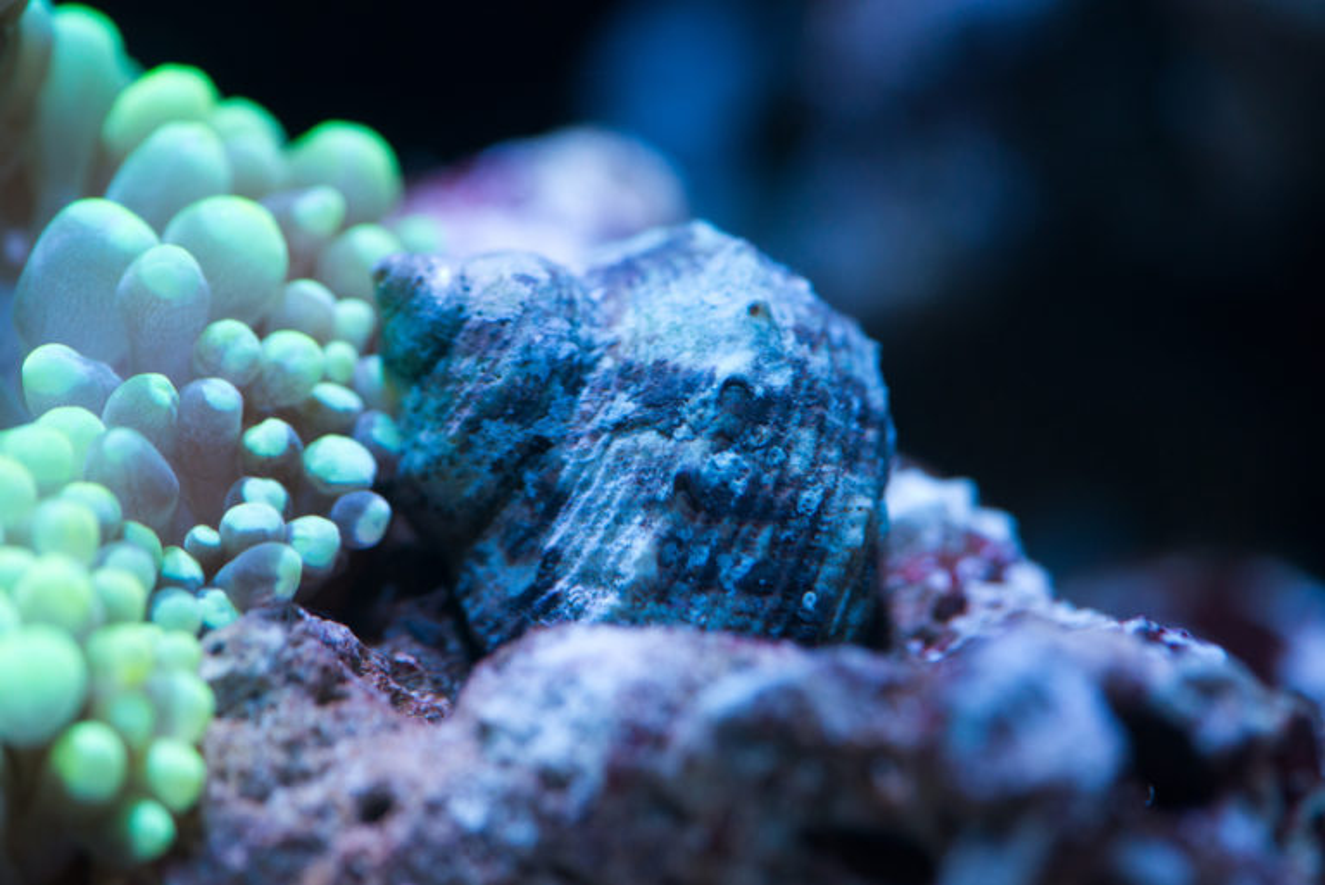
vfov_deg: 13.1
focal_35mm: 105
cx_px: 662
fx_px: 3867
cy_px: 442
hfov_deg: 19.4
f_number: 5.6
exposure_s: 1/125
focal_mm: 105
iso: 1250
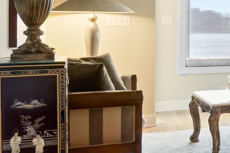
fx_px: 562
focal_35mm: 88
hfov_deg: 14.3
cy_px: 11
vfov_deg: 15.3
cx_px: 569
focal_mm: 10
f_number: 7.1
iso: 400
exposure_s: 1/3
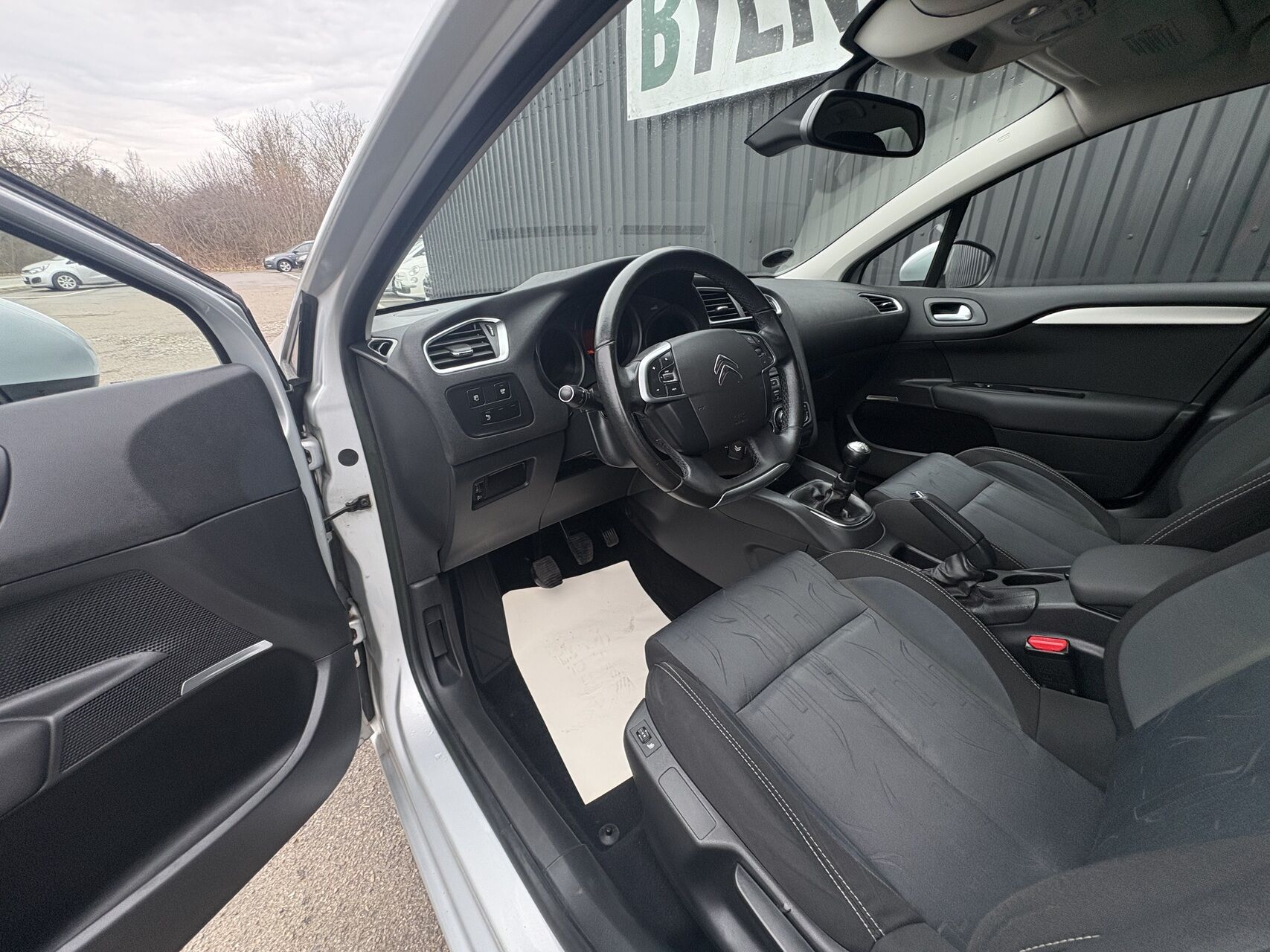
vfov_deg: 85.7
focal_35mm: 14
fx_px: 514
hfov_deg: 102.1
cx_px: 635
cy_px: 476
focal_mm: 2.22
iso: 125
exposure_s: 1/99
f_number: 2.2
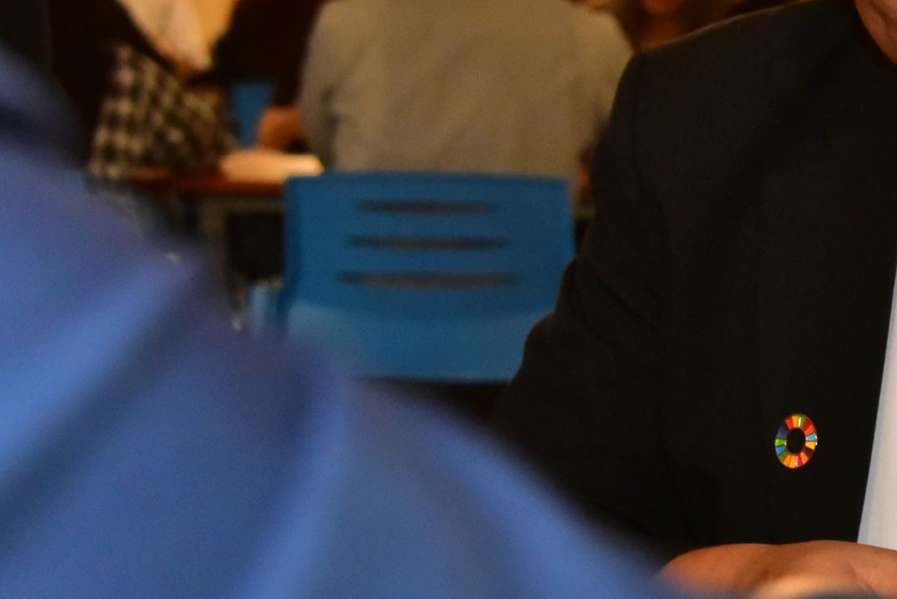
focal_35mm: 131
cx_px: 1007
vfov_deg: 10.5
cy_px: 196
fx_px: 3264
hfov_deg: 15.2
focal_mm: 56
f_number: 6.3
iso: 8000
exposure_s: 1/100
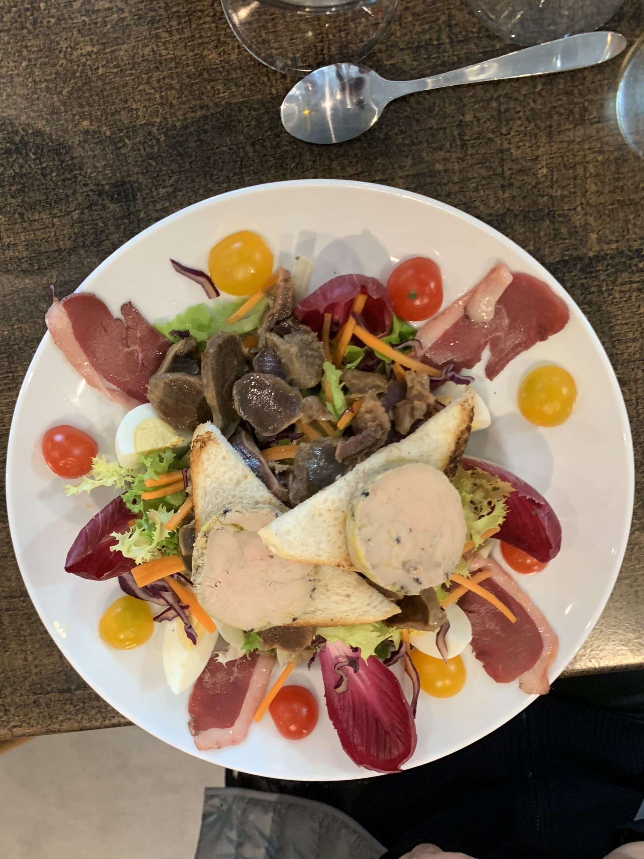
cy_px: 430
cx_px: 322
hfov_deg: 53.1
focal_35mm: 26
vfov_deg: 67.3
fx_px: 645
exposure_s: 1/33
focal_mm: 4.25
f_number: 1.8
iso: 400
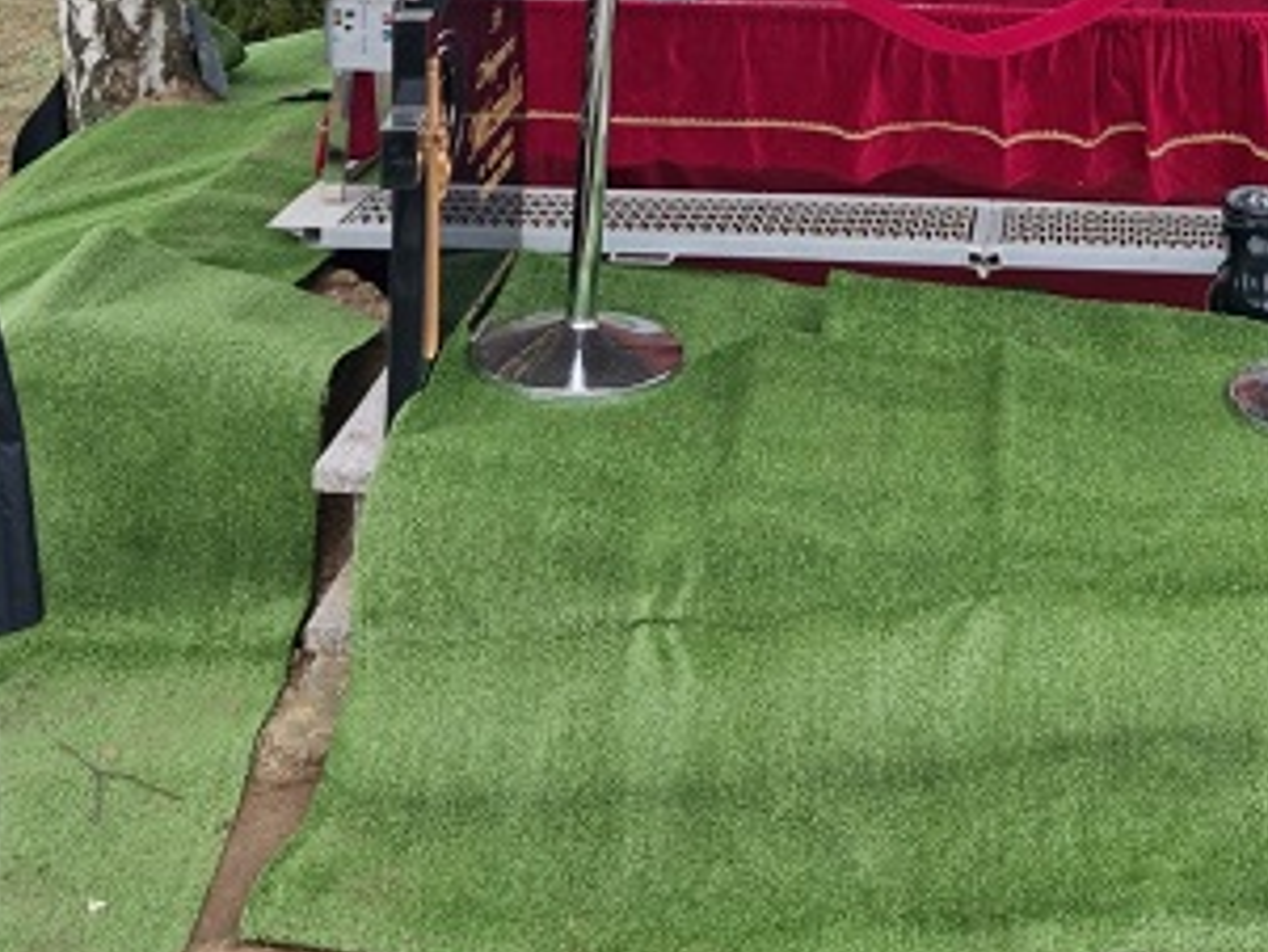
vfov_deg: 21.2
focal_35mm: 63
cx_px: 918
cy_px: -278
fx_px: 2309
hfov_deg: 30.3
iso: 50
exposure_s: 1/159
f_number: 1.8
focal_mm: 6.7
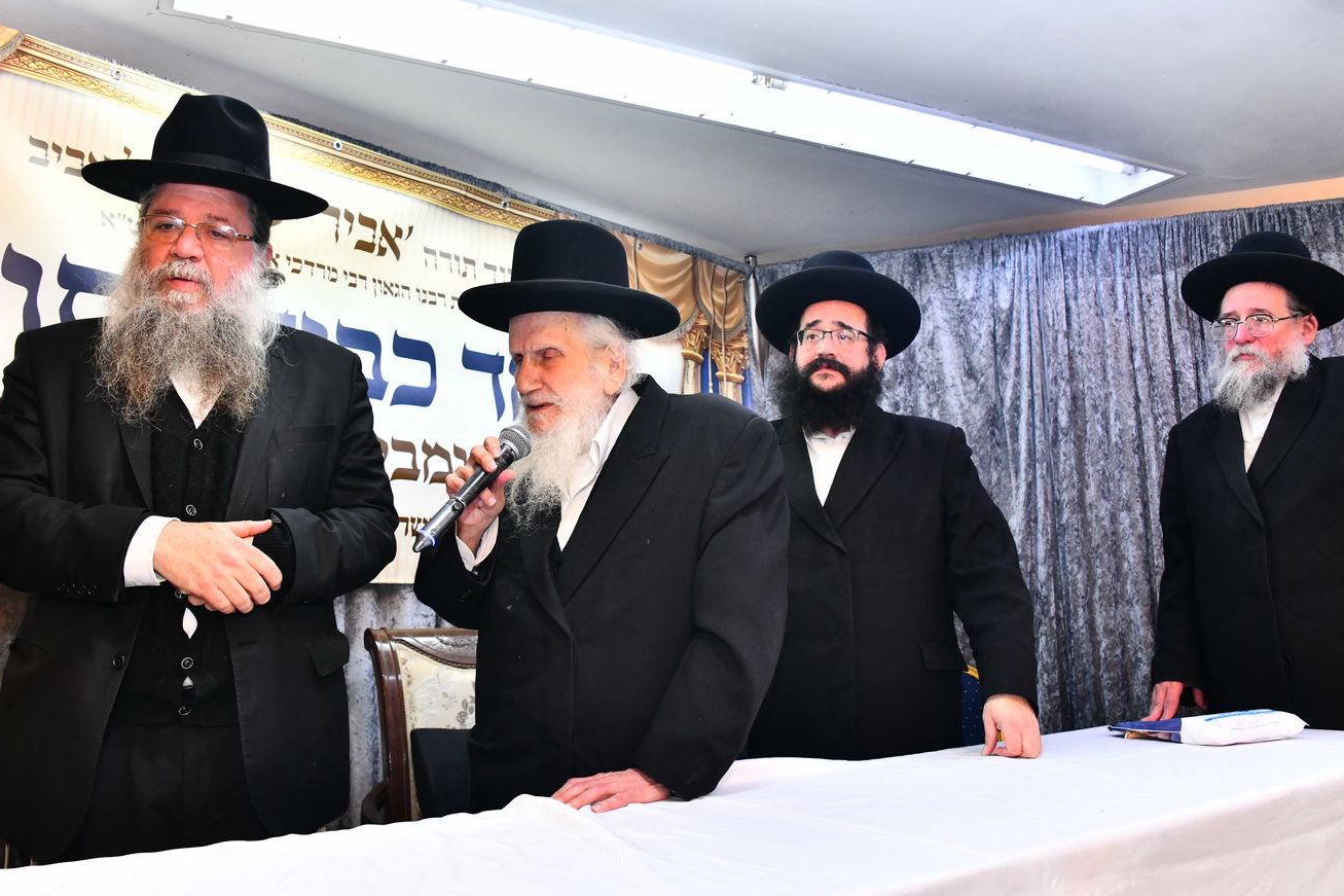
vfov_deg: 43.6
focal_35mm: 30
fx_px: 1120
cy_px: 441
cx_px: 641
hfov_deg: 61.9
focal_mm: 28
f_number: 6.3
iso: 2000
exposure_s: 1/125
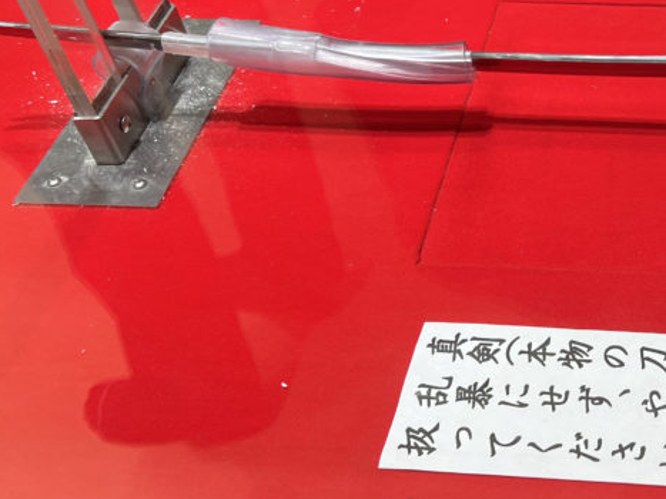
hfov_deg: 31.3
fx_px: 1096
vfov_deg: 25.6
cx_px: 667
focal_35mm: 57
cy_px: 269
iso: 50
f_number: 1.5
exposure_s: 1/120
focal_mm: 5.7
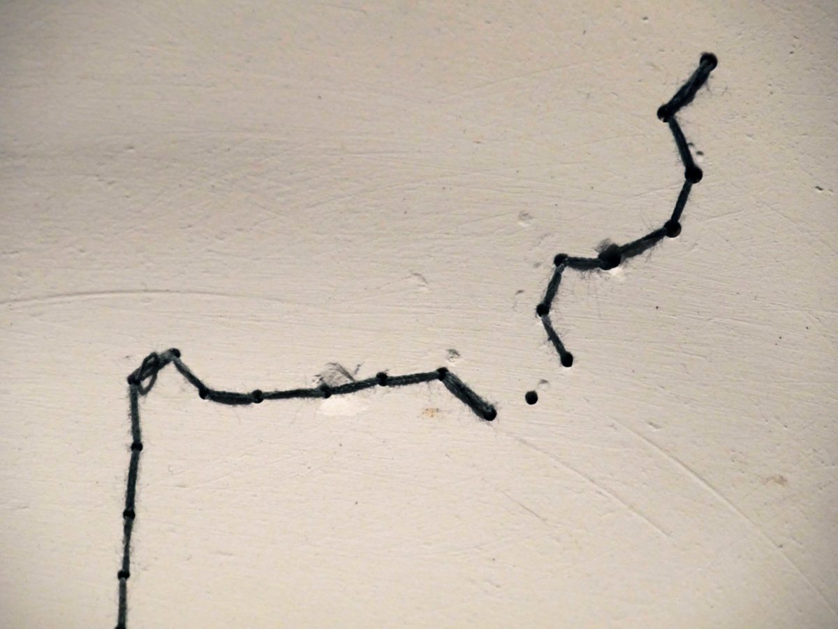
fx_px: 6297
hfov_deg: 7.6
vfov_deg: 5.7
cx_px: 419
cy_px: 314
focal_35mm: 260
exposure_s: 1/160
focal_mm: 130
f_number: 5.6
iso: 1600
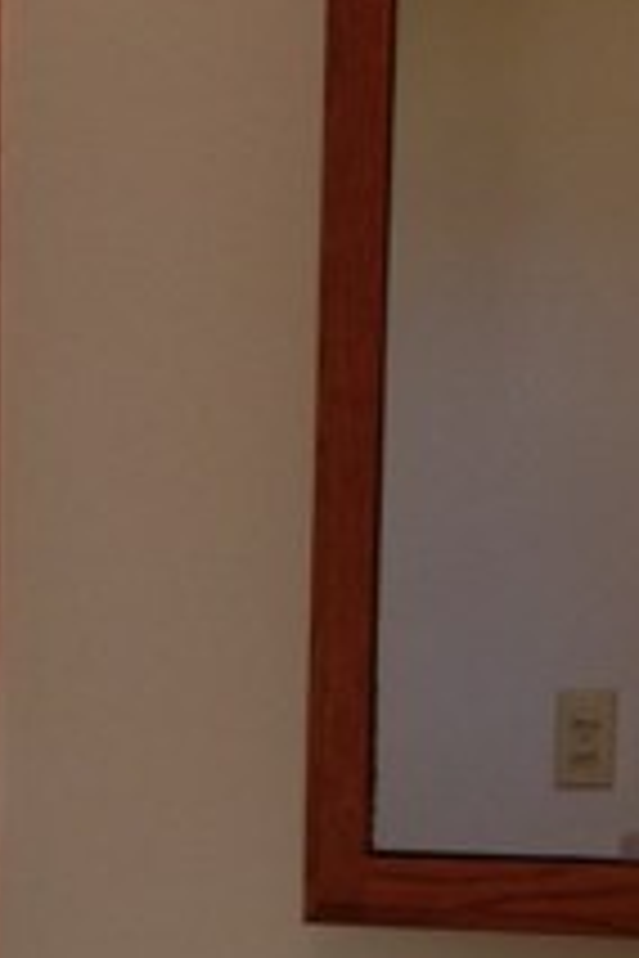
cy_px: 1124
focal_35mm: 124
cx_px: -216
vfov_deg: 15.9
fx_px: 3301
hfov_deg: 10.8
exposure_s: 1/40
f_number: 2.4
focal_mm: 4.12
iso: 50
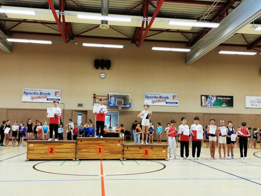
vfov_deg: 40.7
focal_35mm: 35
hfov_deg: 52.6
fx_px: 264
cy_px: 98
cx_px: 130
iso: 125
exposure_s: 1/100
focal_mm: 5.58
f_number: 1.8
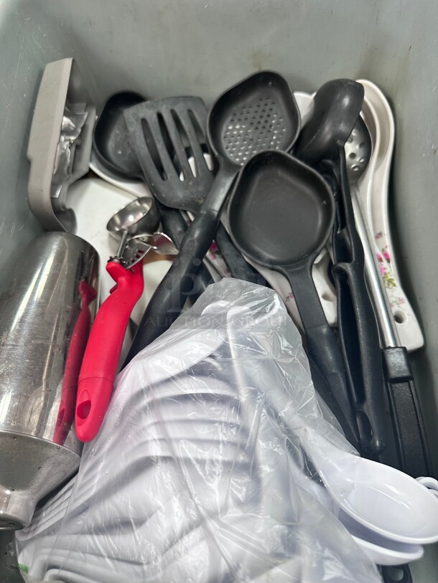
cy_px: 292
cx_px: 219
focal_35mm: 24
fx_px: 405
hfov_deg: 56.8
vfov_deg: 71.6
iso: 200
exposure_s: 1/120
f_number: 1.78
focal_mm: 6.86
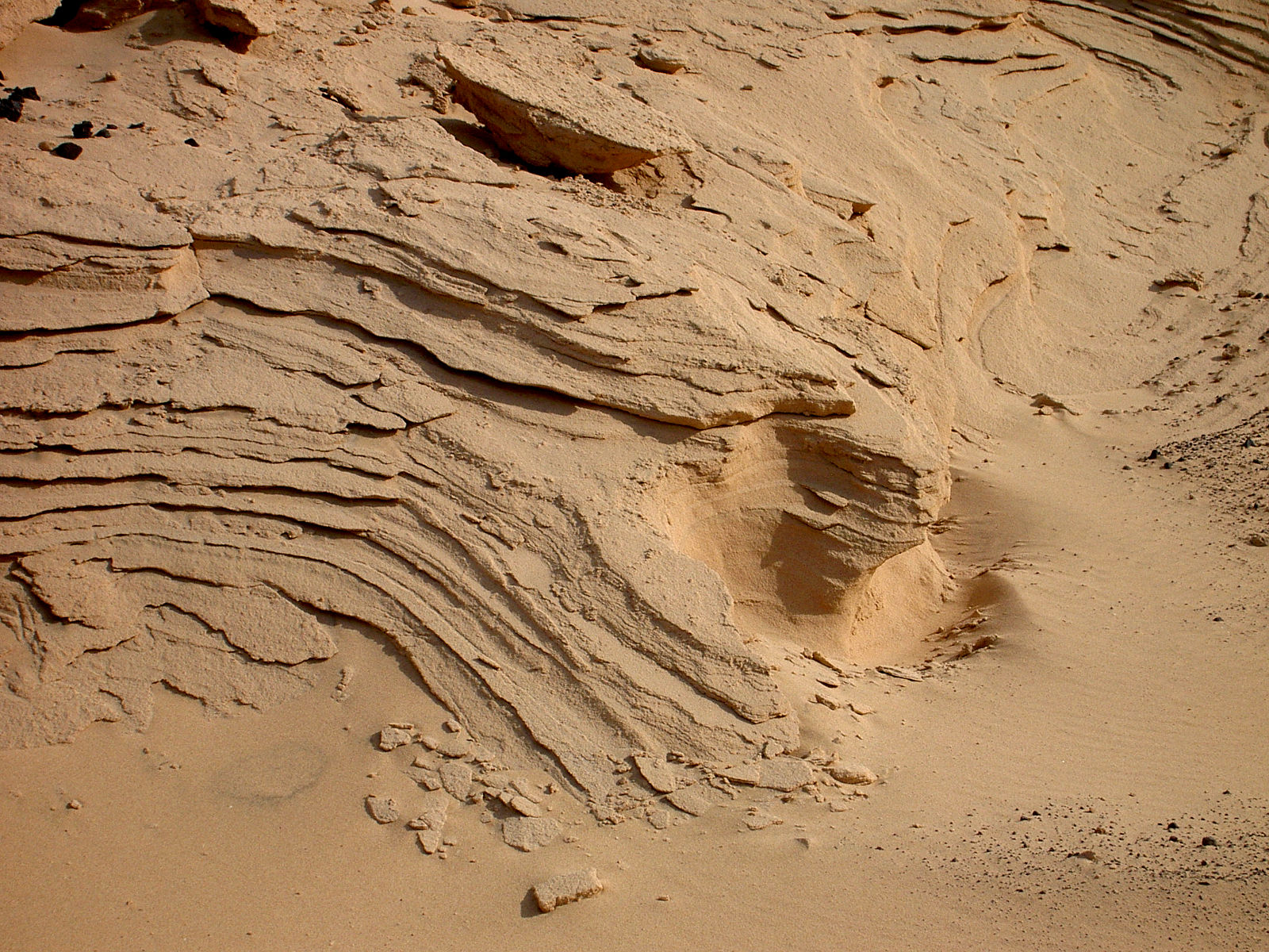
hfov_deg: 19.3
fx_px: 3739
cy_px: 476
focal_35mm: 102
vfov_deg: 14.5
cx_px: 634
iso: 50
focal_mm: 16.8
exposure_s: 1/200
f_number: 8.3
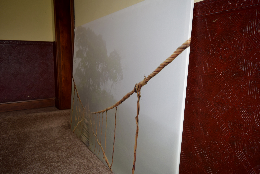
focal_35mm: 27
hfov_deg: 67.3
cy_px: 87
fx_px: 195
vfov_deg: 48.0
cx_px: 130
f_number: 3.5
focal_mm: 18
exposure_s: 1/60
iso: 360
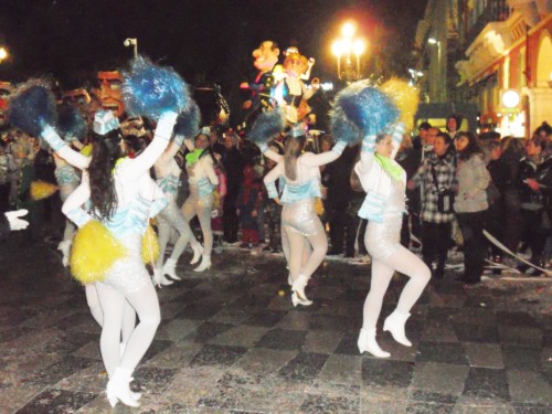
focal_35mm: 46
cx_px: 276
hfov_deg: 41.2
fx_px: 734
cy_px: 207
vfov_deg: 31.5
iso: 1600
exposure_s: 1/30
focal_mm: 8.2
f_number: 4.3
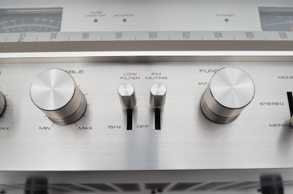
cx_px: 146
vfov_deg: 34.1
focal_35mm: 39
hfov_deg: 49.6
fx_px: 317
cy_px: 97
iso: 250
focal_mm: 26
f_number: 8
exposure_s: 1/125
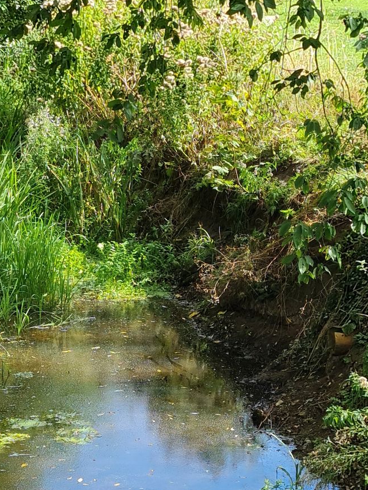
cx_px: 65
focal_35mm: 51
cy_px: 446
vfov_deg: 35.2
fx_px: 723
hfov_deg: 27.9
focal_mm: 5.4
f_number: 1.8
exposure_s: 1/468
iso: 50
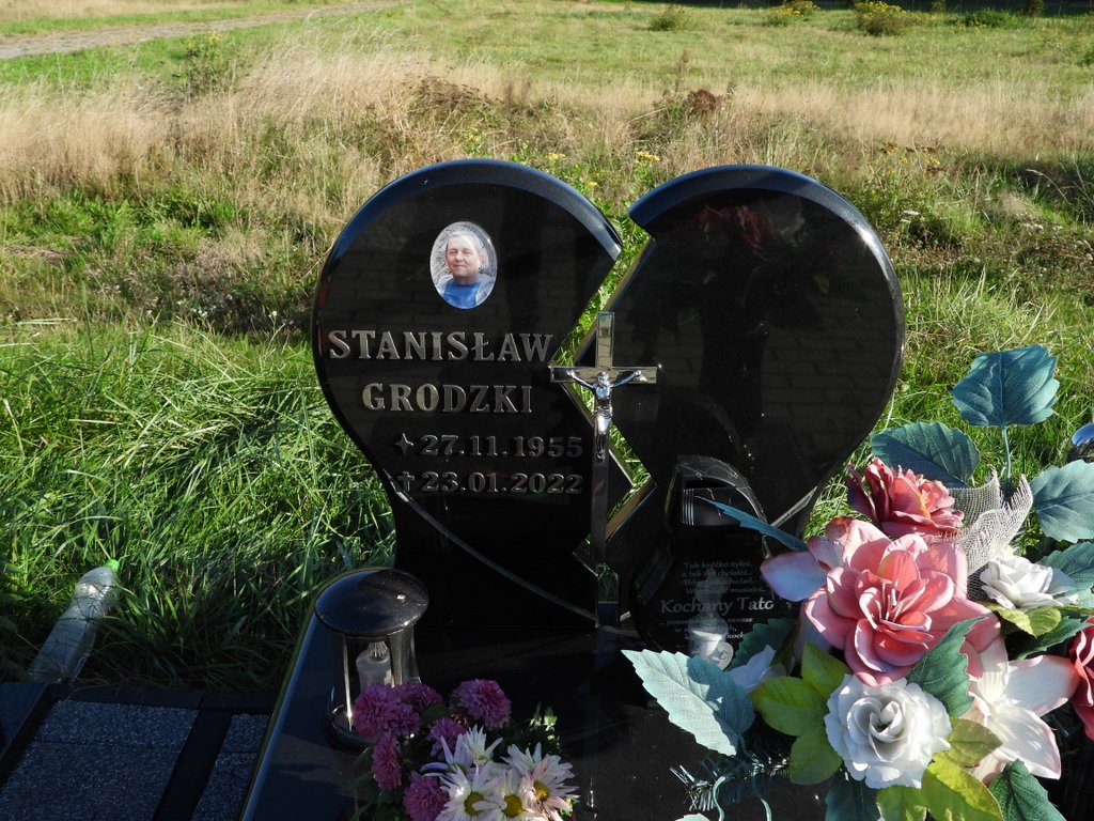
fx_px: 1106
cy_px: 410
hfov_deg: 52.6
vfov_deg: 40.7
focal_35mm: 35
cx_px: 547
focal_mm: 6.3
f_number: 3.2
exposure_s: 1/640
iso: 100
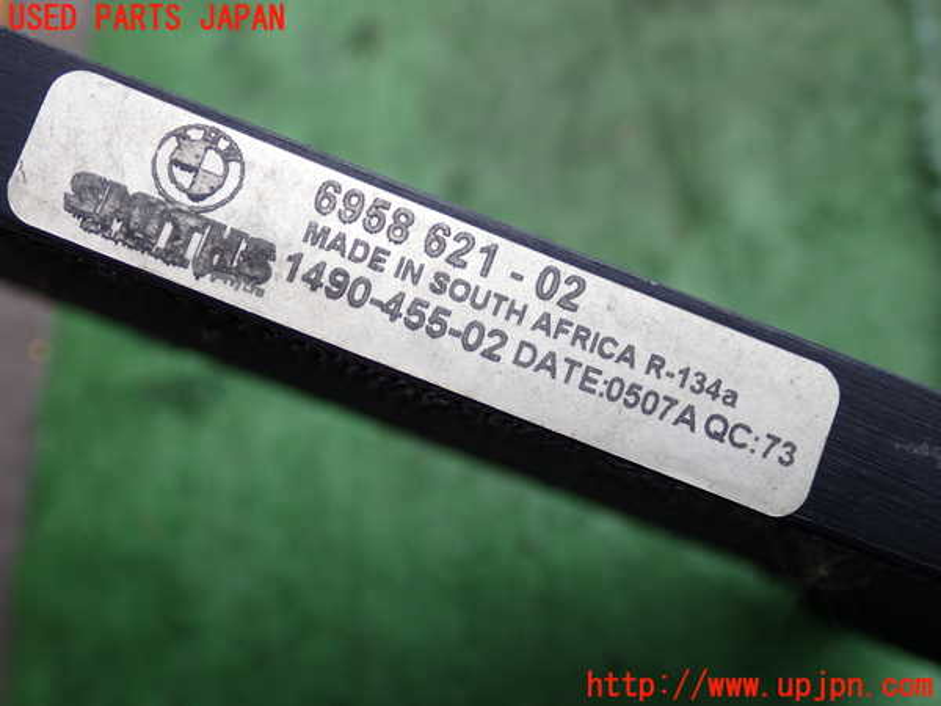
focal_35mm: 41
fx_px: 1115
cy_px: 353
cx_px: 470
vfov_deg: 35.1
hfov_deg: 45.8
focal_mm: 7.31
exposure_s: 1/250
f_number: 2.8
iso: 100
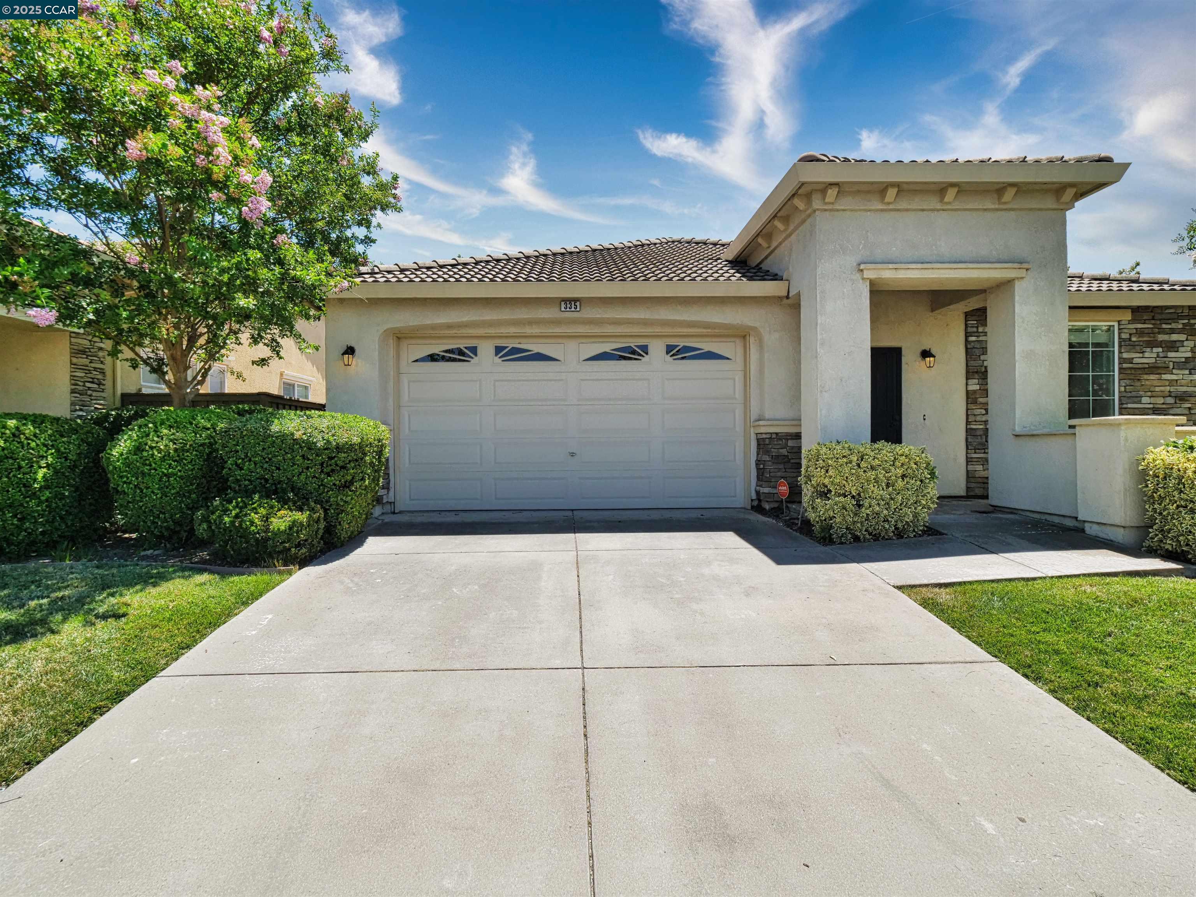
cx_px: 598
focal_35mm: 18
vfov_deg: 71.6
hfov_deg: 87.8
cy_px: 448
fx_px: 622
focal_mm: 9
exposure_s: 1/640
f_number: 6.3
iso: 320
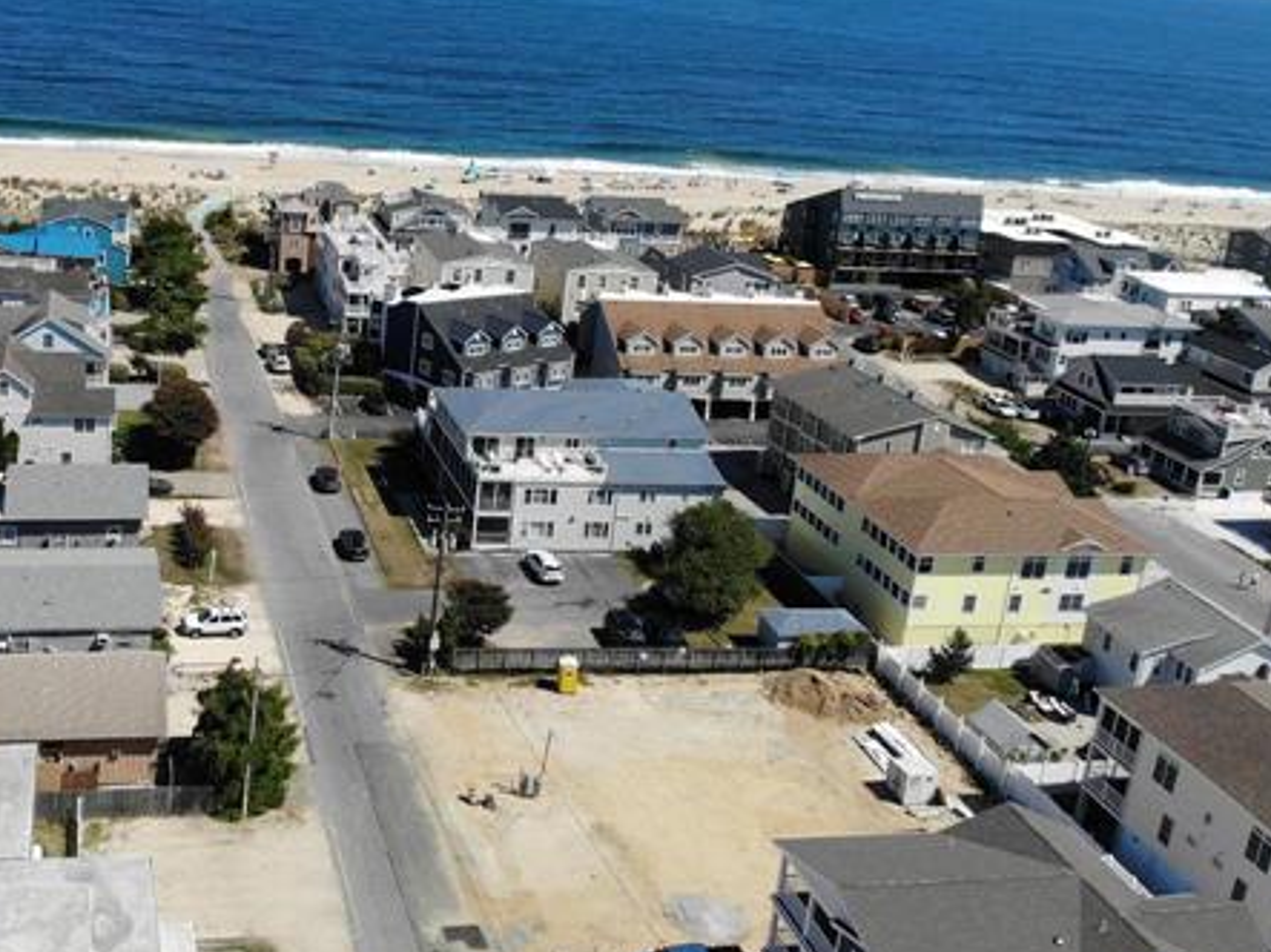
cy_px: 340
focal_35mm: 39
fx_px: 1432
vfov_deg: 36.5
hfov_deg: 46.6
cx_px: 364
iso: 106
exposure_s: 1/1425
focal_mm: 4.5
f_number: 2.8
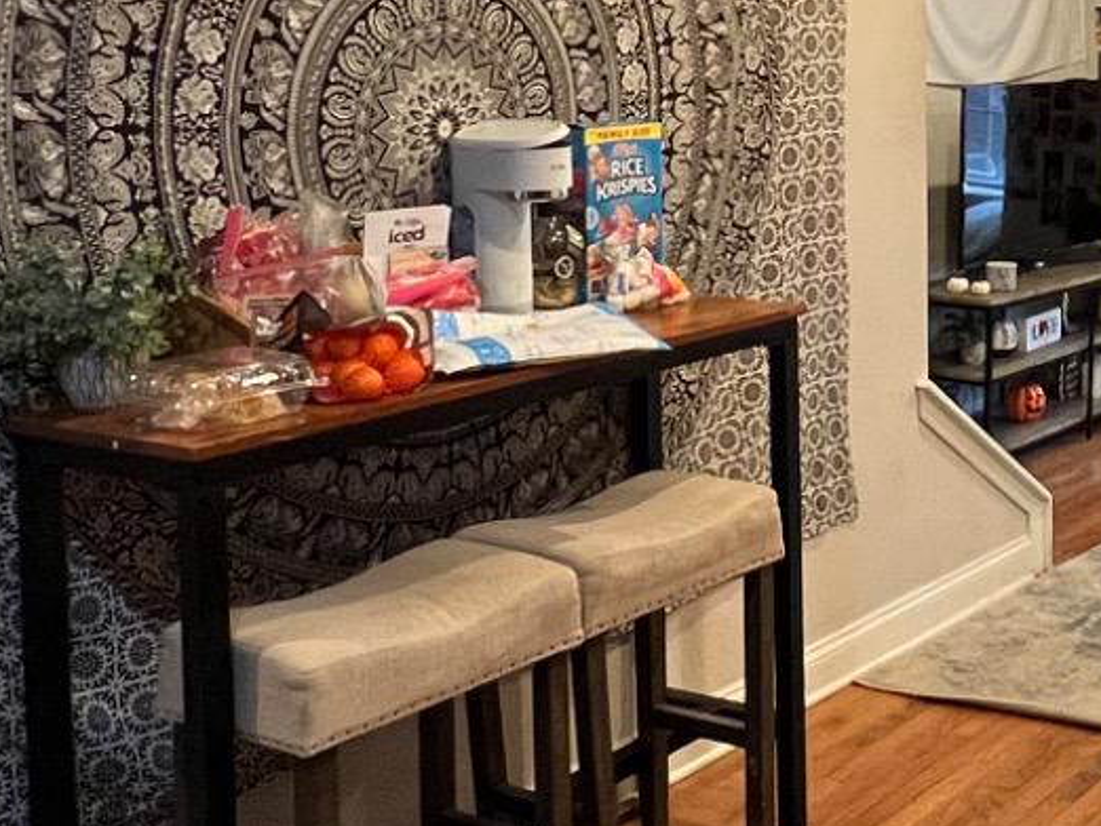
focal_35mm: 51
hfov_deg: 33.1
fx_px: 1623
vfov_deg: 27.7
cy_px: 112
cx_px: 1190
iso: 320
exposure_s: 1/60
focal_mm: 1.57
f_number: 1.8
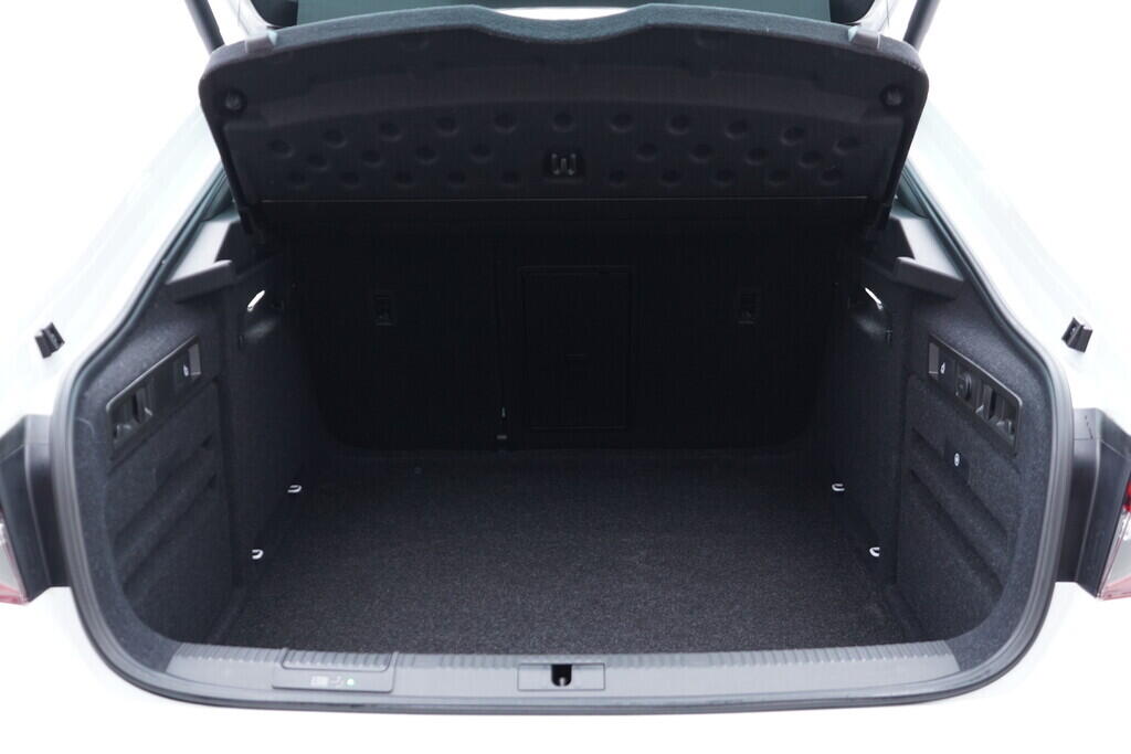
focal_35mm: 36
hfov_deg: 53.1
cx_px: 566
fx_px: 1131
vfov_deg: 36.9
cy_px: 377
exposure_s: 1/40
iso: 500
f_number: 2.8
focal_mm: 24
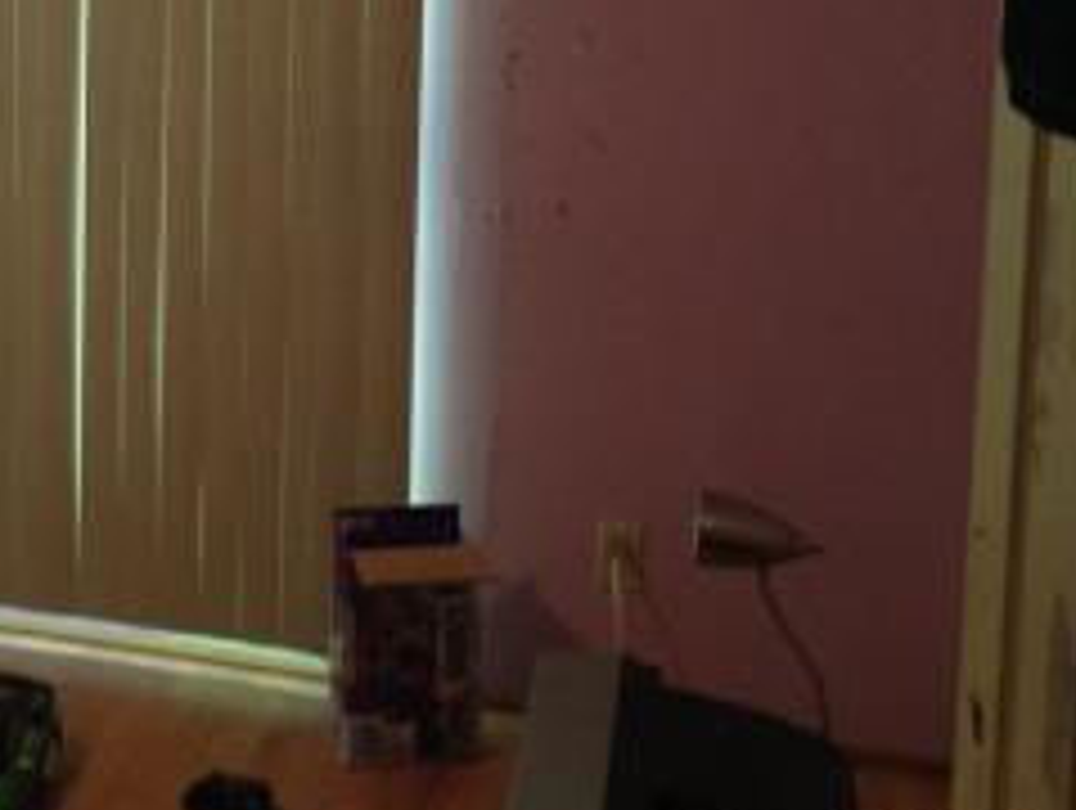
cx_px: -104
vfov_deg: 17.0
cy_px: -9
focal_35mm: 85
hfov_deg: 21.8
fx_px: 2646
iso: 125
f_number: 2.4
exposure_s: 1/15
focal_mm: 4.28
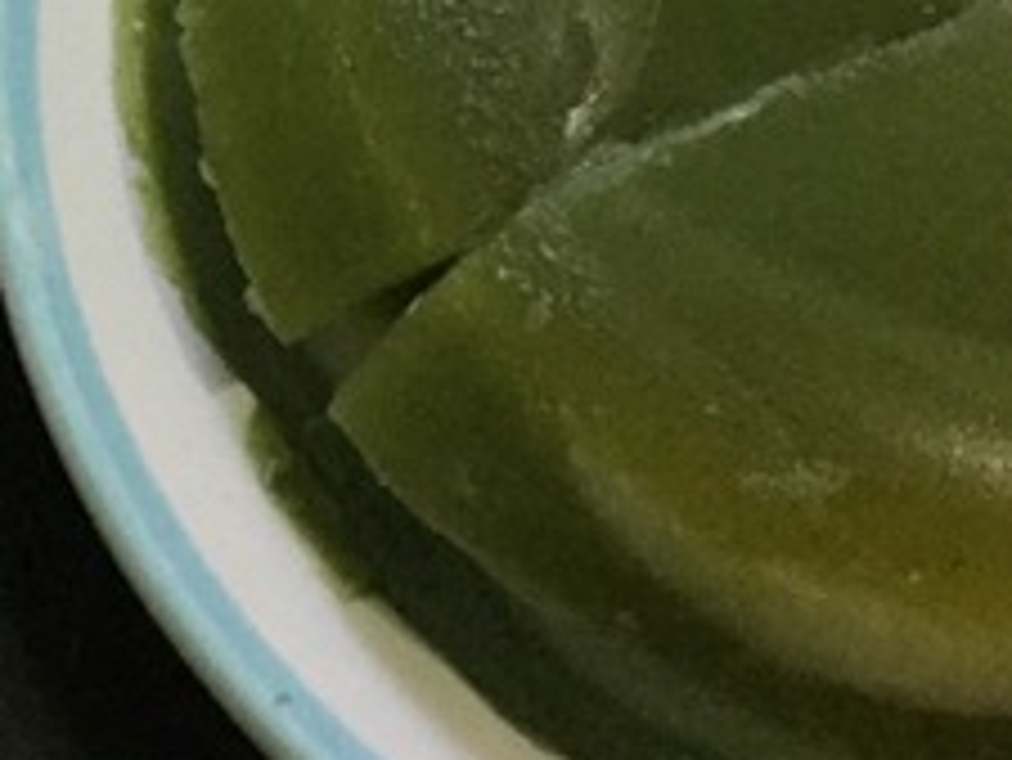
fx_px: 3218
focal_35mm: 110
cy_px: -166
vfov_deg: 13.1
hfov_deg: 17.6
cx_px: 72
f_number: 2.4
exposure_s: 1/25
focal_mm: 3.3
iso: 250
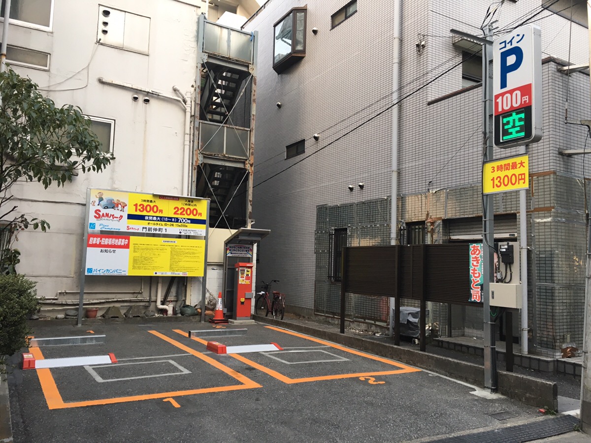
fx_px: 495
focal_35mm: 29
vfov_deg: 48.2
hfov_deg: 61.7
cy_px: 222
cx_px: 296
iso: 25
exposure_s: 1/30
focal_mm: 4.15
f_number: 2.2
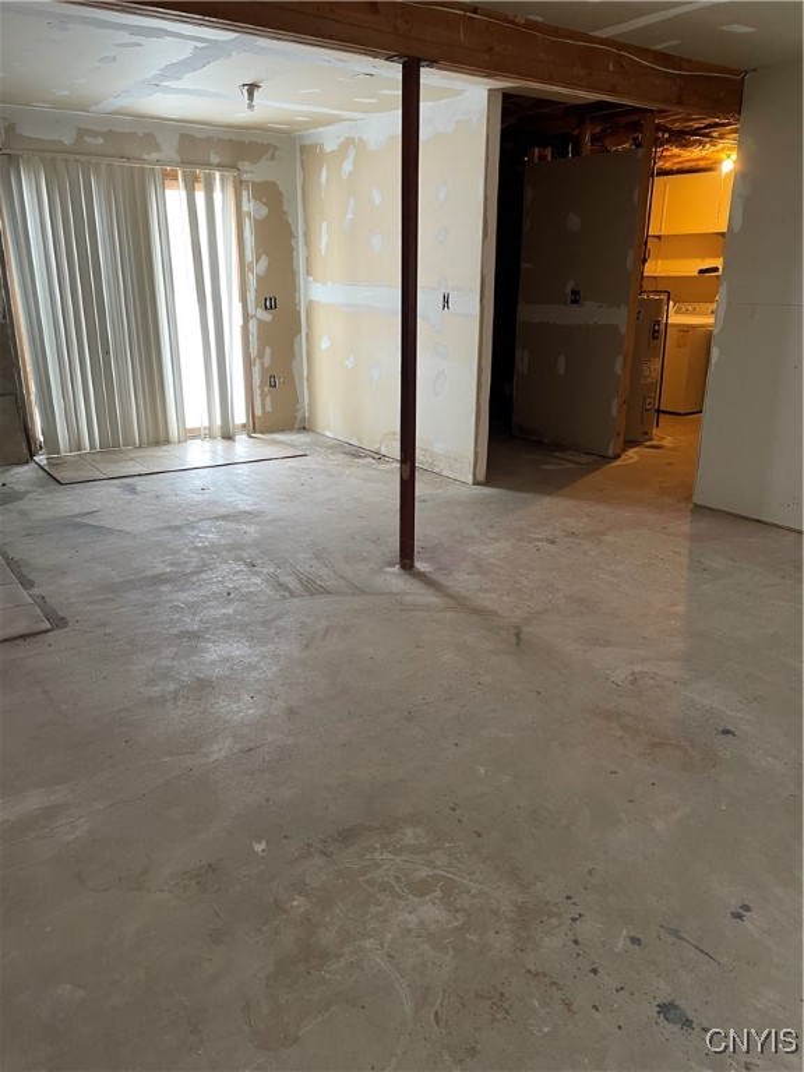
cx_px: 402
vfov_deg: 67.3
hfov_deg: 53.1
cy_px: 536
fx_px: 805
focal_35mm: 26
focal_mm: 4.2
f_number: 1.6
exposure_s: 1/60
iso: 200
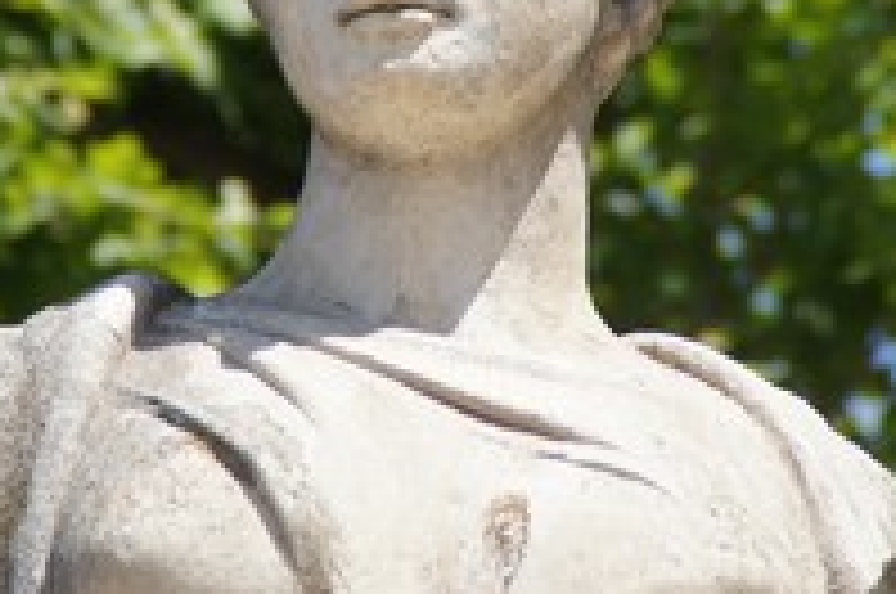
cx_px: 378
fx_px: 17195
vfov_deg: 2.0
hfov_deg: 3.0
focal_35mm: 692
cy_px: -2
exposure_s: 1/320
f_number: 6.3
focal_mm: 200
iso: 100
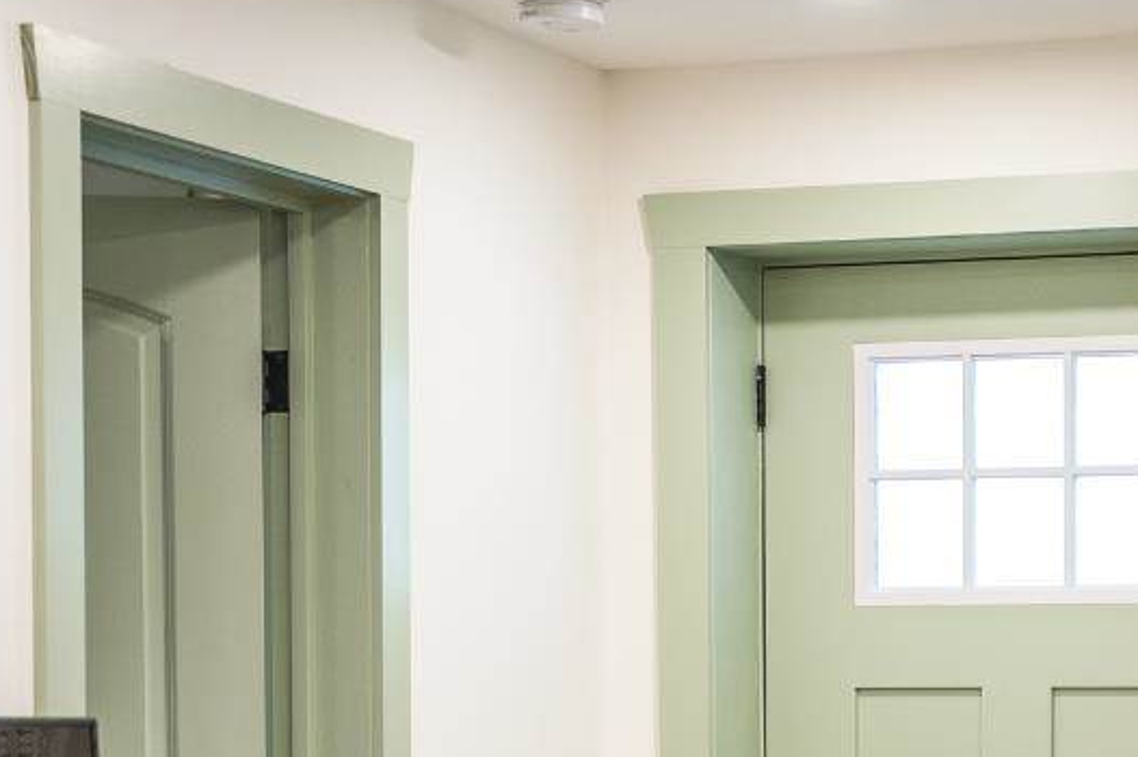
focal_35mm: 114
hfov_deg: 17.6
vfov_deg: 11.8
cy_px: 909
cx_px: 1077
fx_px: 3601
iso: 250
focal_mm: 40
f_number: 2.5
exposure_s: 1/60
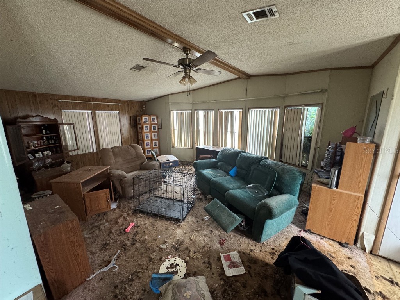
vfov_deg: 85.7
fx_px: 162
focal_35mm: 14
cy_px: 150
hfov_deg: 102.1
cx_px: 200
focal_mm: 2.22
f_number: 2.2
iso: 500
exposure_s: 1/60
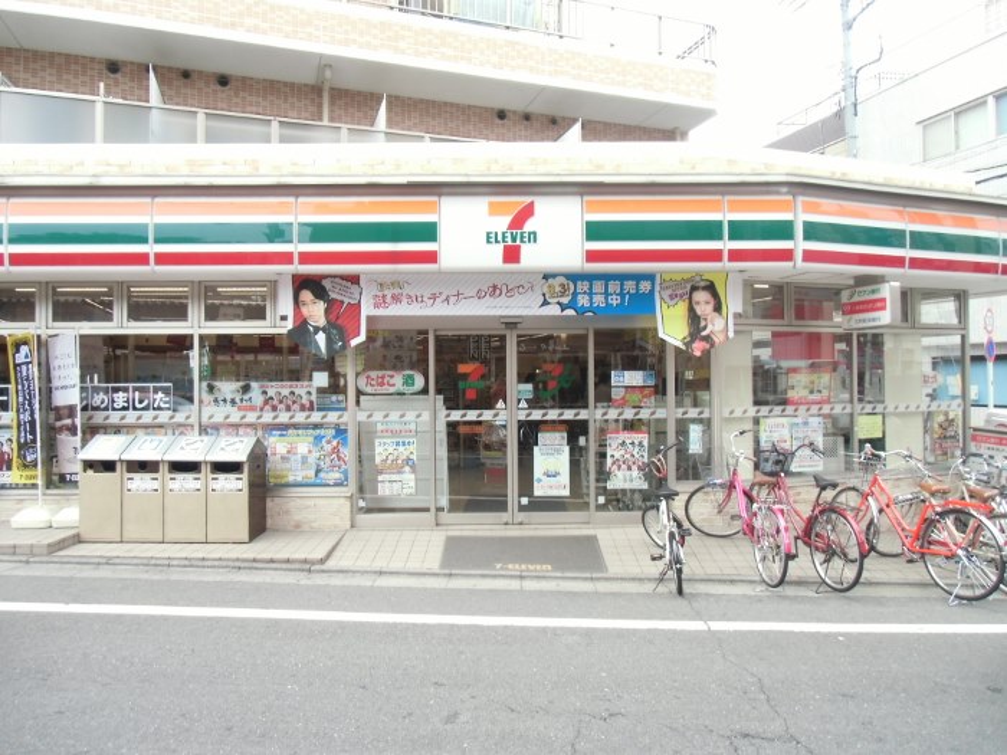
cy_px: 378
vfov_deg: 56.8
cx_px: 504
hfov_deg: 71.6
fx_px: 698
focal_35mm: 24
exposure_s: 1/100
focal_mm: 4.24
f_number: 3
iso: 64
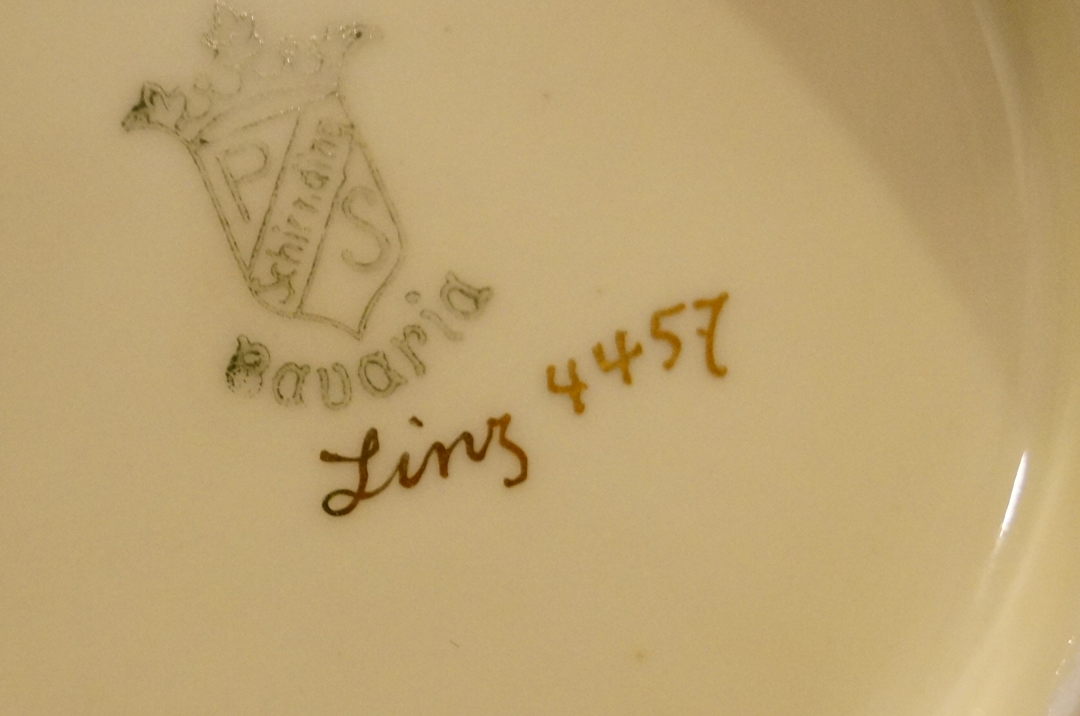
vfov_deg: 13.8
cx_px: 443
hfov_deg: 20.7
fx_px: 2957
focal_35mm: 99
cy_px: 346
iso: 3200
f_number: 5.6
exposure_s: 1/50
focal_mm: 45
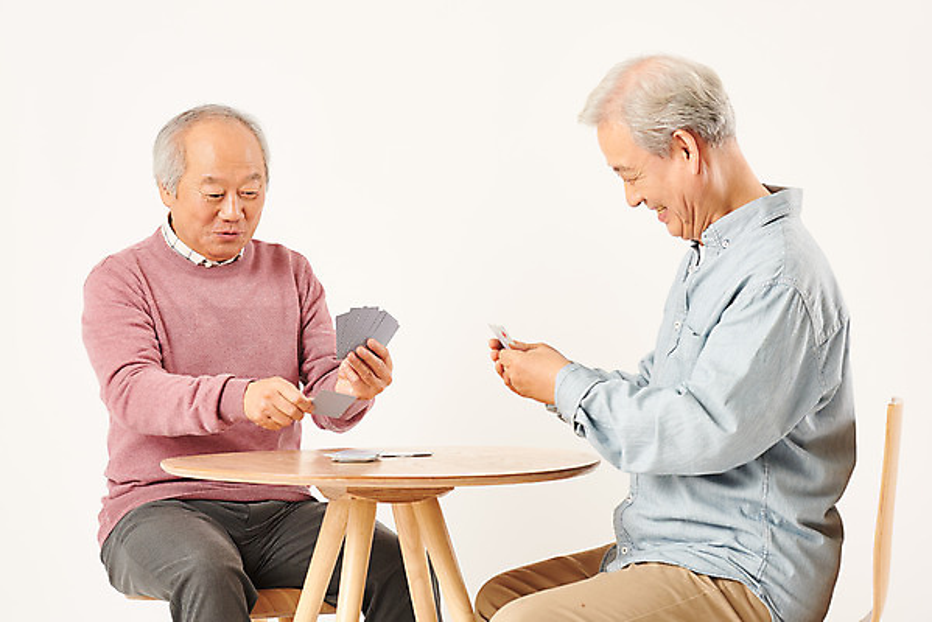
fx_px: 2642
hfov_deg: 20.0
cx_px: 466
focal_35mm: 102
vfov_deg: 13.4
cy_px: 311
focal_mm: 102
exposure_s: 1/125
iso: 100
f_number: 8
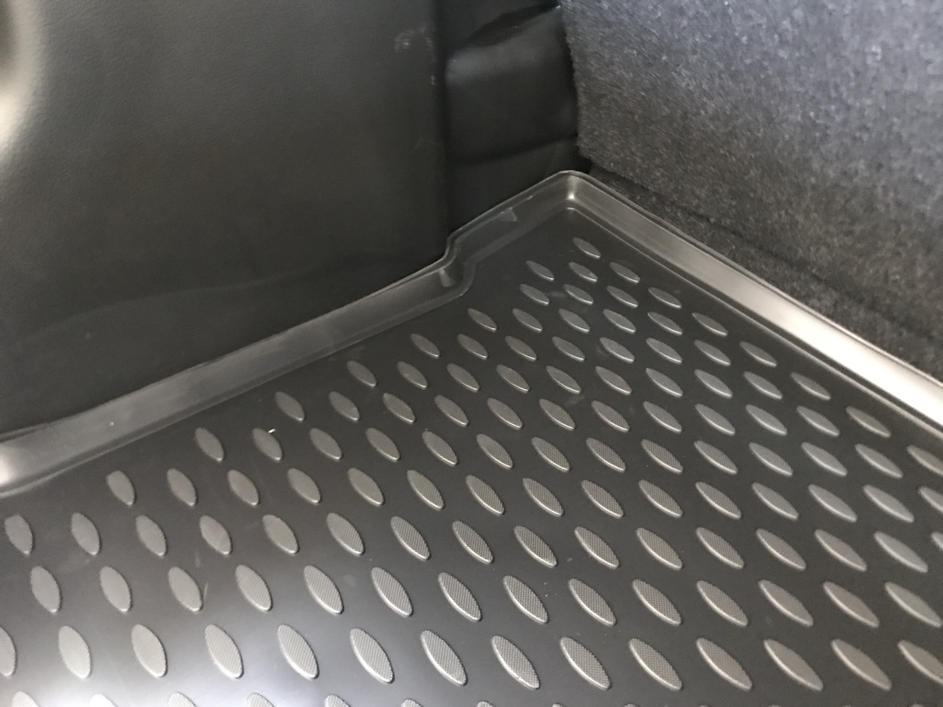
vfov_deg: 49.7
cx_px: 472
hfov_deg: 63.5
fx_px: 763
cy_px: 354
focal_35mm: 28
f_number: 1.8
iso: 100
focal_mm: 3.99
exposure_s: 1/4
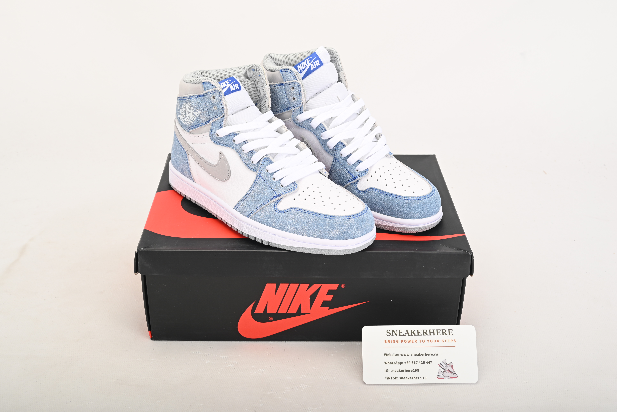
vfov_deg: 30.5
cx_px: 308
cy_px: 206
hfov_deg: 44.5
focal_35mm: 44
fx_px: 754
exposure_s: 1/200
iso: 100
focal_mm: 44
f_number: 11
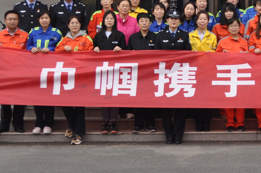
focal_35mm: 126
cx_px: 319
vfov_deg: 10.7
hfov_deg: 15.6
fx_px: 913
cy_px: -18
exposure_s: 1/125
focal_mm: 26
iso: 200
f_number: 5.6
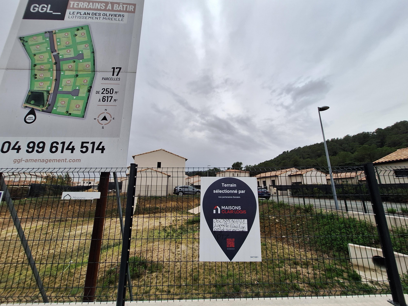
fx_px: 153
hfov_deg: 106.2
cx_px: 204
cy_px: 153
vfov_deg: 89.9
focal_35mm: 13
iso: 40
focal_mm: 1.74
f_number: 2.2
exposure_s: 1/1418
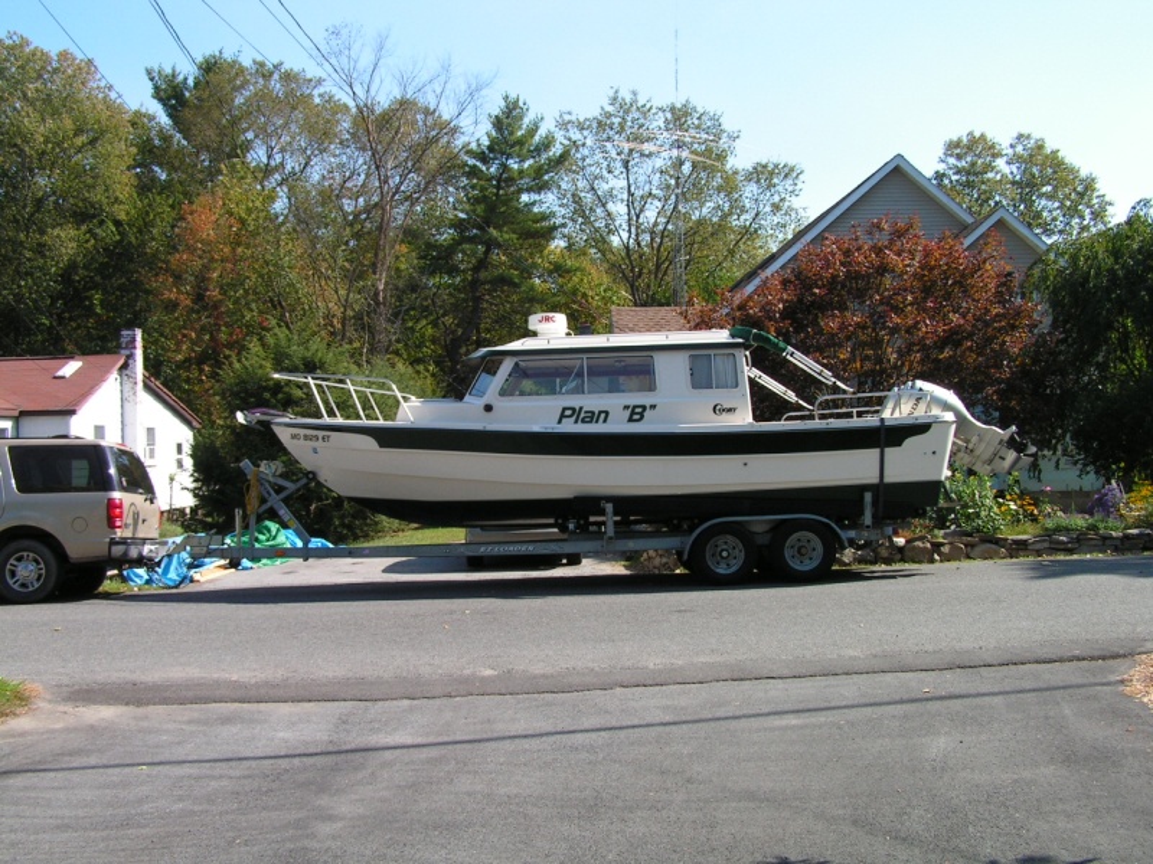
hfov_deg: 49.0
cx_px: 576
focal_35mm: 38
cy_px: 432
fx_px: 1266
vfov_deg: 37.7
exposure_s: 1/200
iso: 50
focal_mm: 6.3
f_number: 5.6
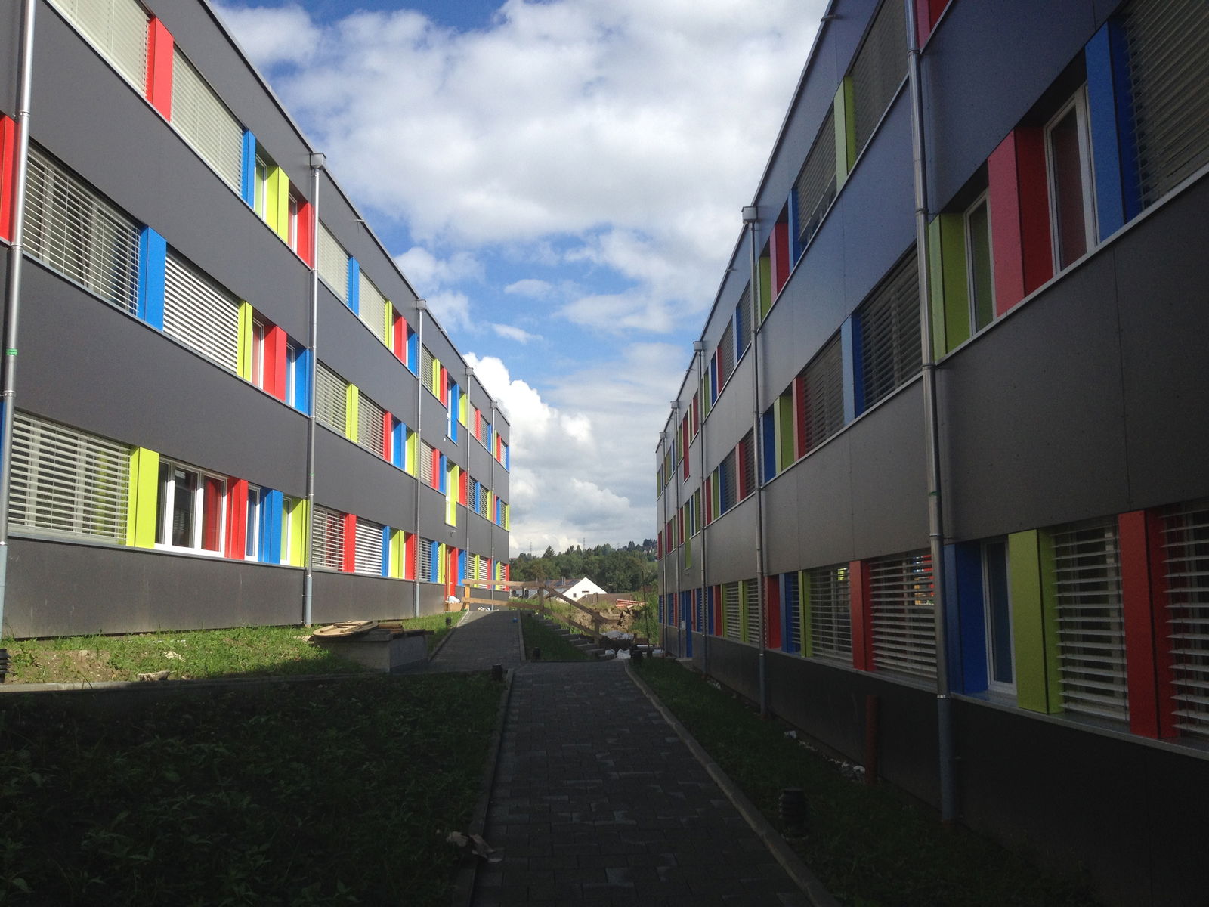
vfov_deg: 40.7
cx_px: 604
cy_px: 454
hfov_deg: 52.6
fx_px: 1222
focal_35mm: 35
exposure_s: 1/2123
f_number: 2.4
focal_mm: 4.28
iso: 50
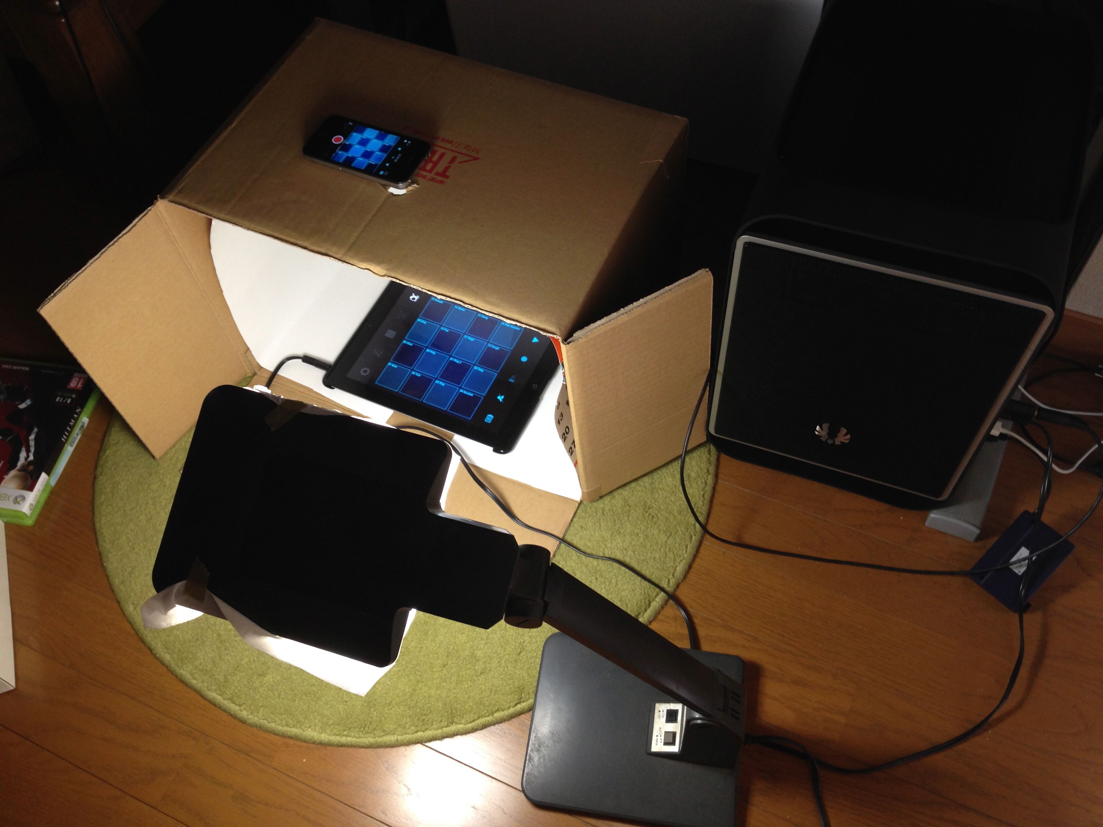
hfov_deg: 55.4
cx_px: 552
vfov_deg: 42.9
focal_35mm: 33
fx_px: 1052
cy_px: 414
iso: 80
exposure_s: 1/20
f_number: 2.4
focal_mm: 4.12
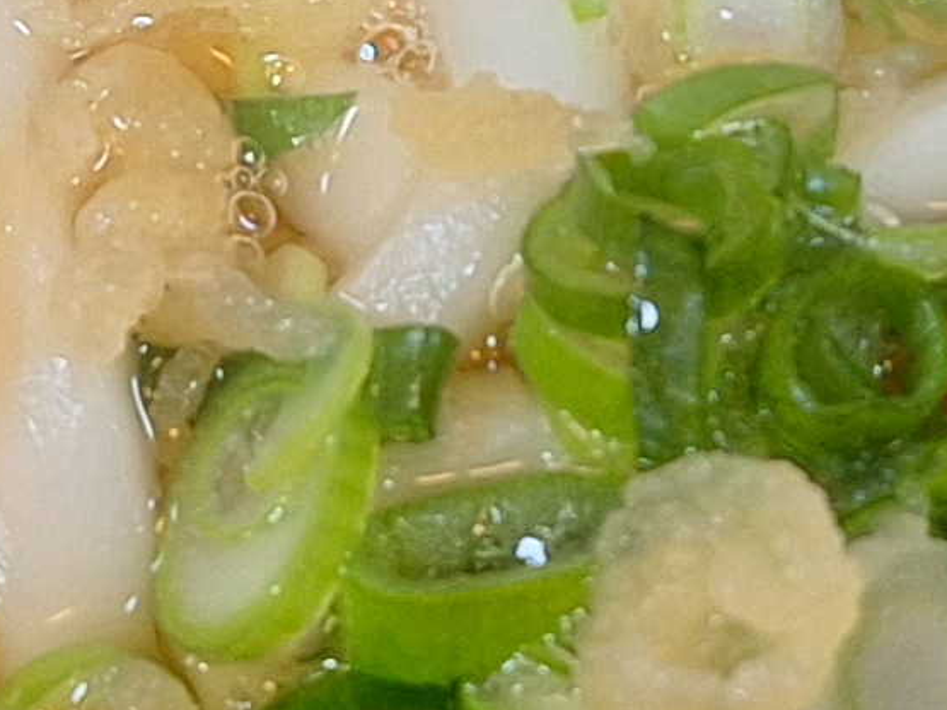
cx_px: 619
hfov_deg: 11.7
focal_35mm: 169
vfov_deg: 8.7
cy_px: -32
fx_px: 4622
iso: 200
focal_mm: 5.54
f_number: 1.8
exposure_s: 1/33
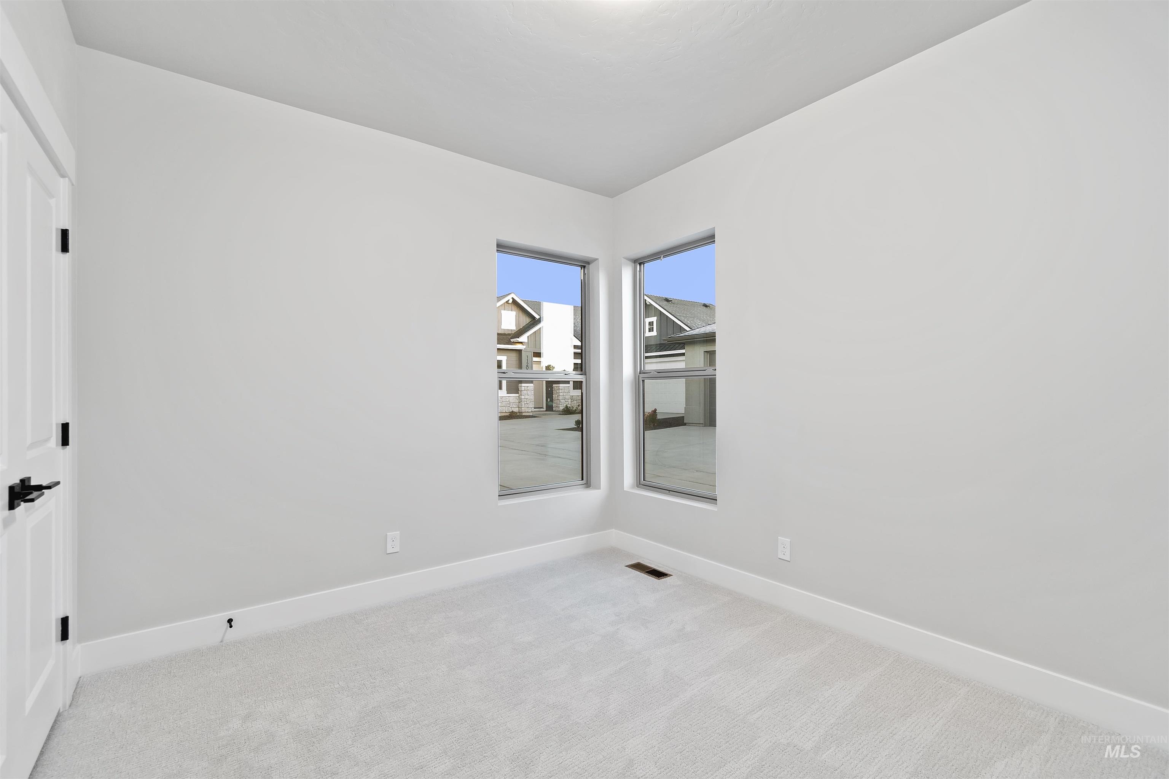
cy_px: 390
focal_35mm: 15
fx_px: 487
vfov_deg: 77.3
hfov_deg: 100.4
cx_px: 584
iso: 320
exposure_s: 1/2.5
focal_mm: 10
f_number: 6.3
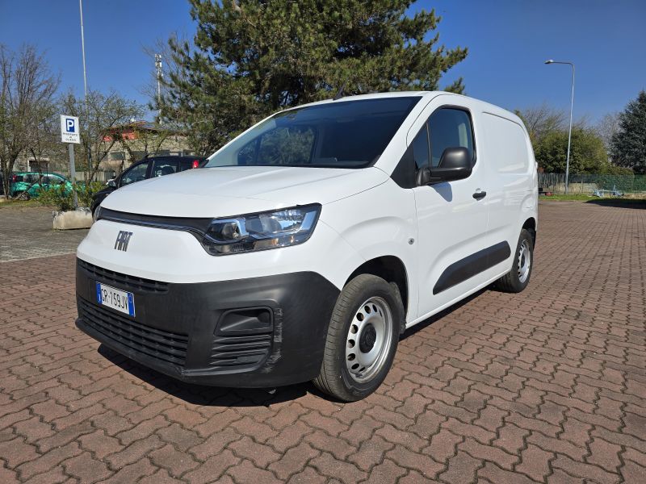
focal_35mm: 23
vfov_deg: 58.9
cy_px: 242
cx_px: 323
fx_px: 429
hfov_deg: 73.9
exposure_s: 1/1325
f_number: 1.7
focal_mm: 6.3
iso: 12
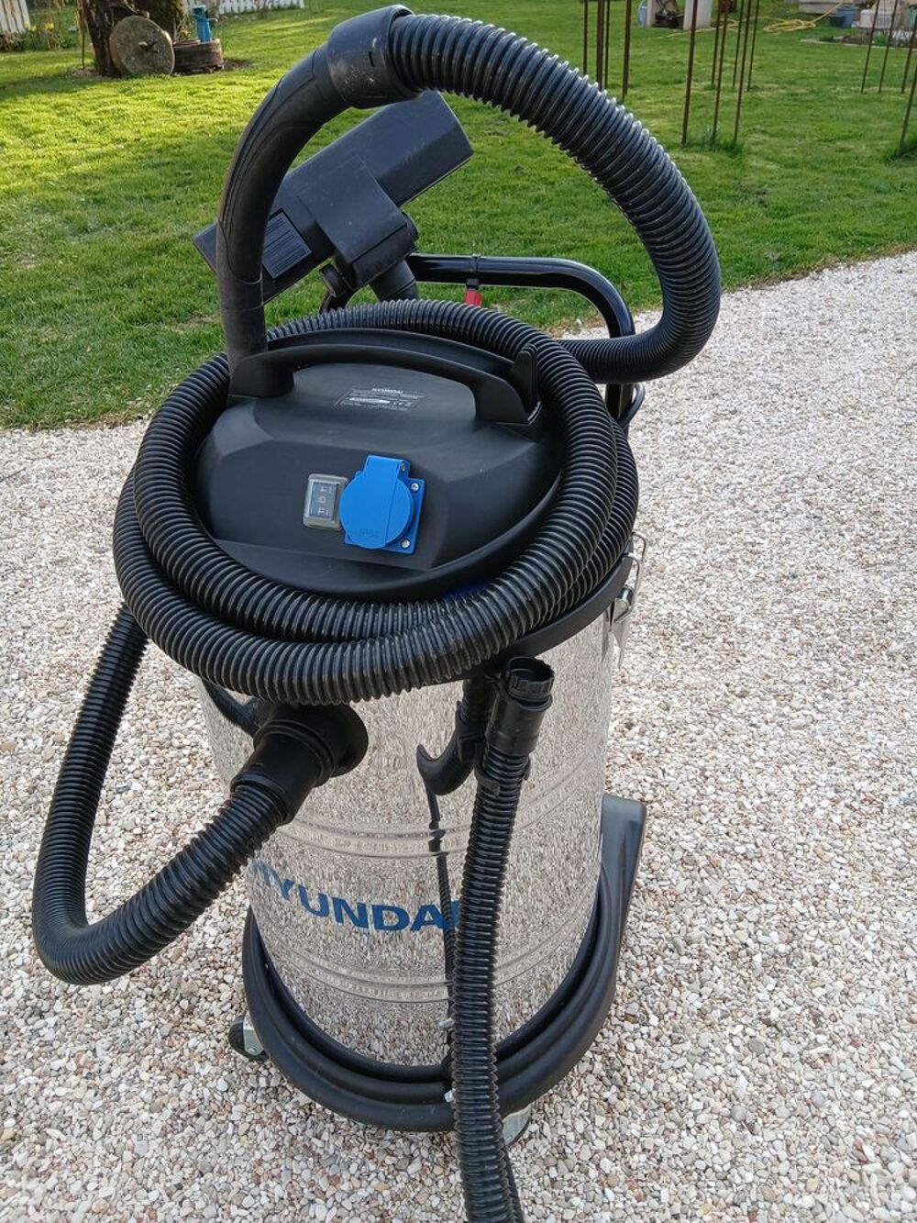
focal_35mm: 26
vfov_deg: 67.3
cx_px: 458
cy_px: 612
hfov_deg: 53.1
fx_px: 918
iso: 32
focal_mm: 3.98
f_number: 1.8
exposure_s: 1/100
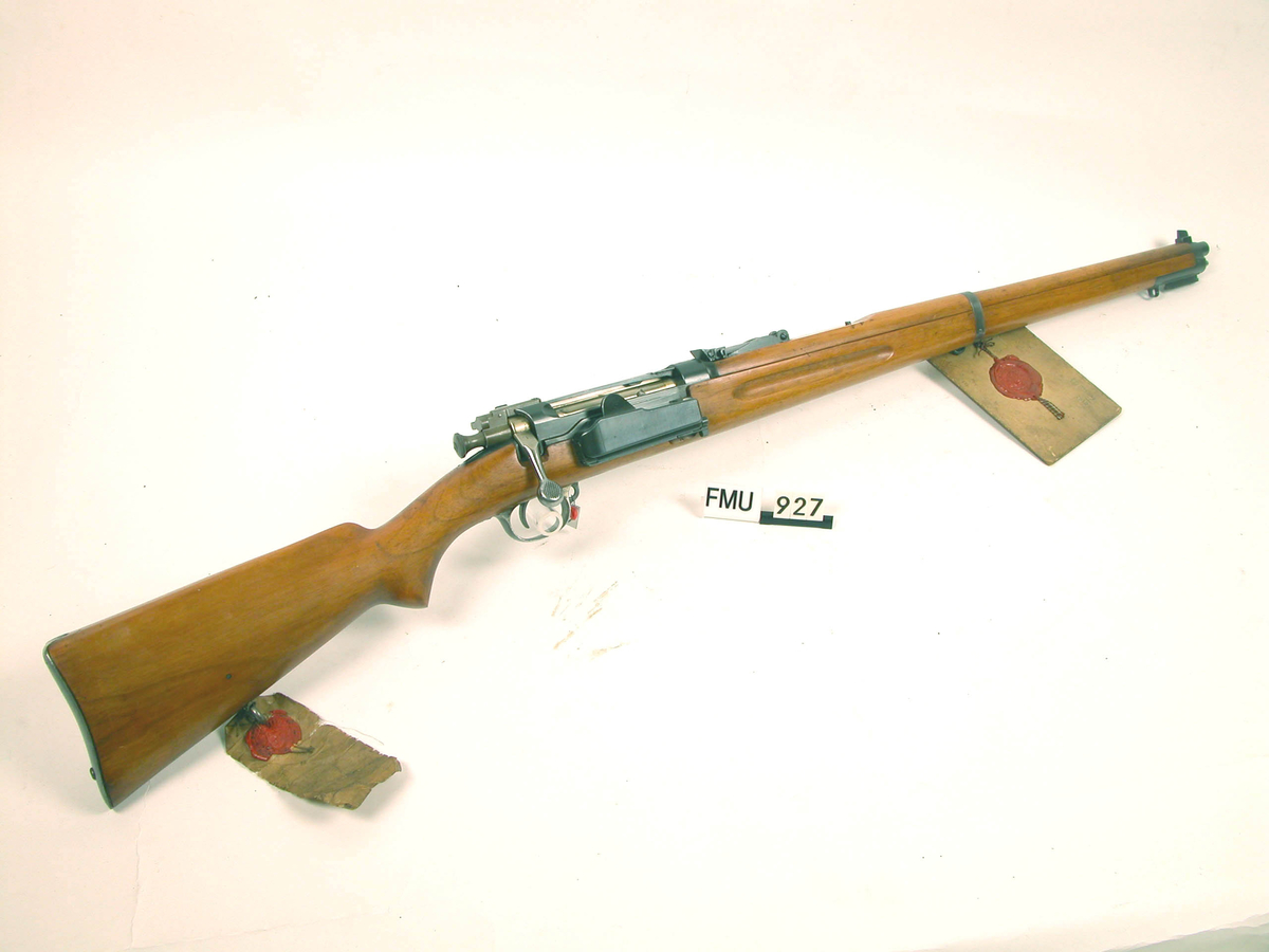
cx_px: 634
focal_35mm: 34
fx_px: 1246
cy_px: 476
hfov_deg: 54.0
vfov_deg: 41.8
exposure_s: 1/60
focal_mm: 8.9
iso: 100
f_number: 4.5
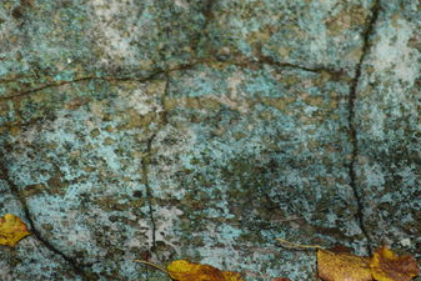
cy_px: 95
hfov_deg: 3.5
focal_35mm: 590
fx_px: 6902
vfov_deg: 2.3
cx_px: 259
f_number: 5
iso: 400
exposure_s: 1/1600
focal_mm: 260
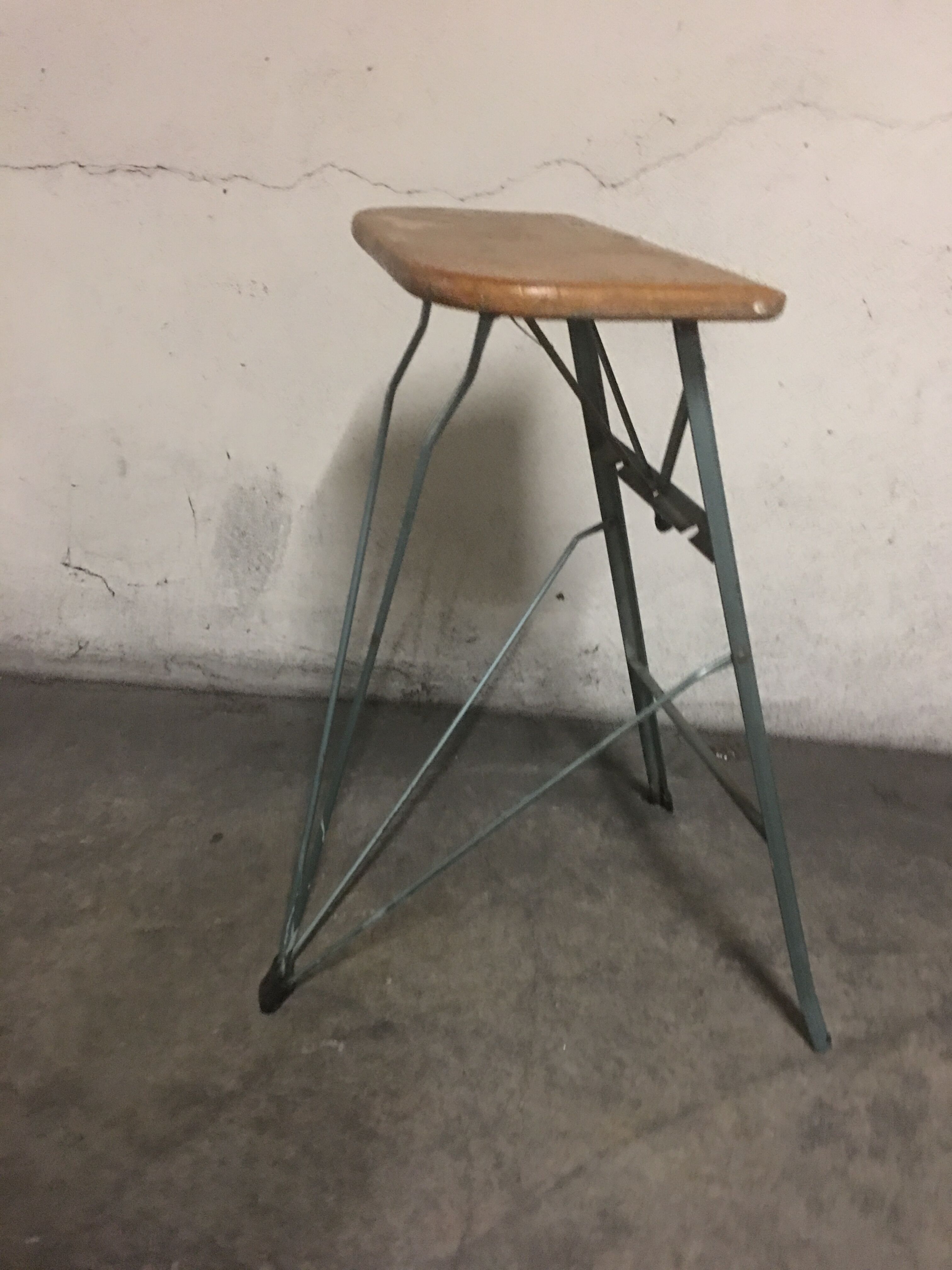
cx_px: 476
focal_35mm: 29
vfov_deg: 61.7
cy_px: 635
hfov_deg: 48.2
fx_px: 1063
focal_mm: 4.15
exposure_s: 1/4
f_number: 2.2
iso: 160
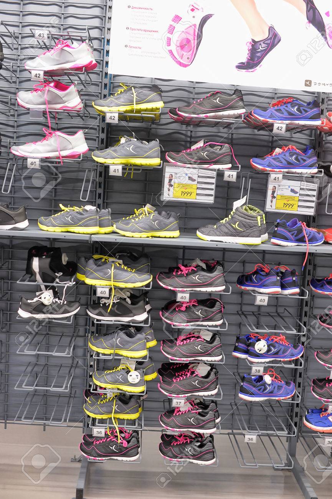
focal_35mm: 50
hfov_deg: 27.0
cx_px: 166
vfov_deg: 39.6
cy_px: 250
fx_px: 693
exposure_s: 1/200
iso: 1600
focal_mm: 50
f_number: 3.5
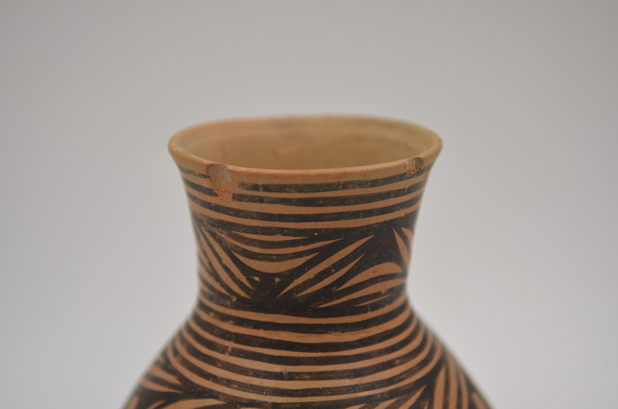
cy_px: 204
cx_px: 309
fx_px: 1336
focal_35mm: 78
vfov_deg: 17.4
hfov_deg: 26.0
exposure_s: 1/125
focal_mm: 52
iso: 200
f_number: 5.6
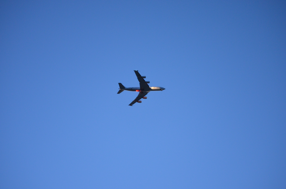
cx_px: 143
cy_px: 94
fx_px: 654
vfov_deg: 16.5
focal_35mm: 82
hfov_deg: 24.7
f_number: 4
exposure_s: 1/20
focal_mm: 55
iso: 1600
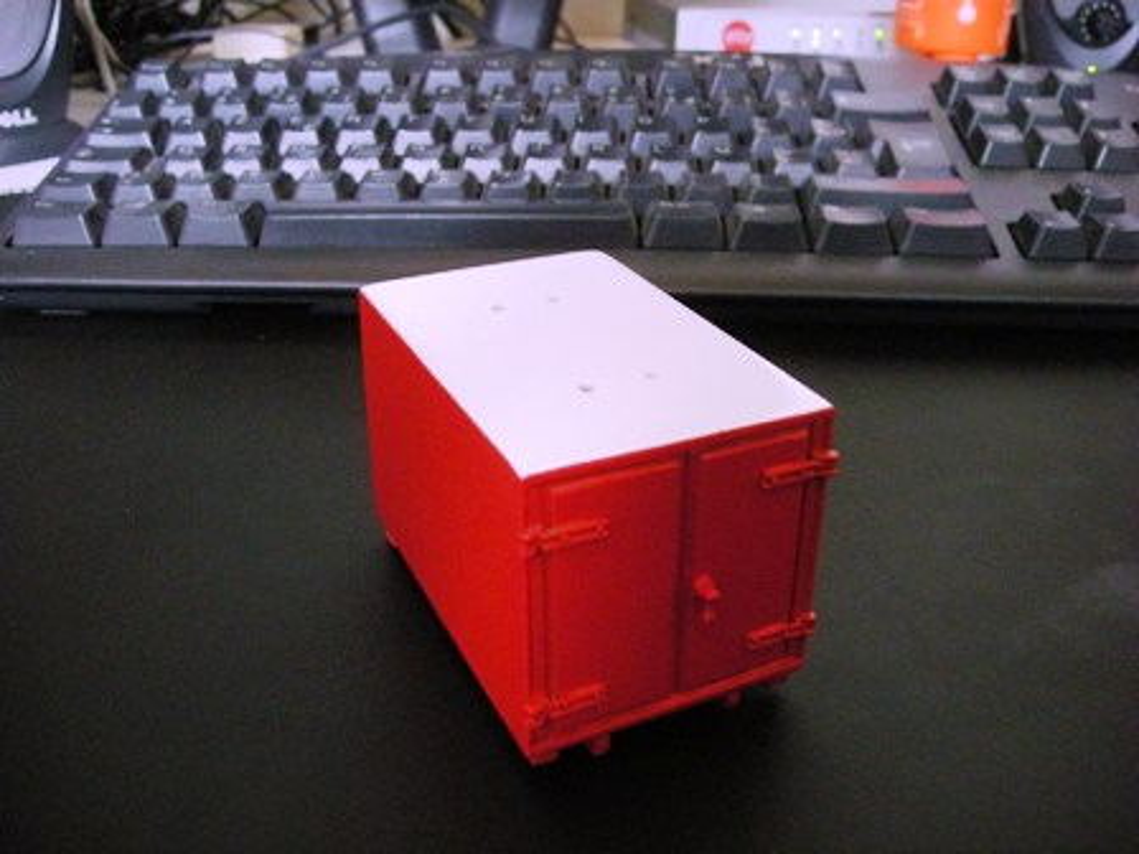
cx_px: 570
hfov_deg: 52.6
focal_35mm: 35
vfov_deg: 40.7
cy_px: 427
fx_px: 1152
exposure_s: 1/45.6
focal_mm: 5.7
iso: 400
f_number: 2.8
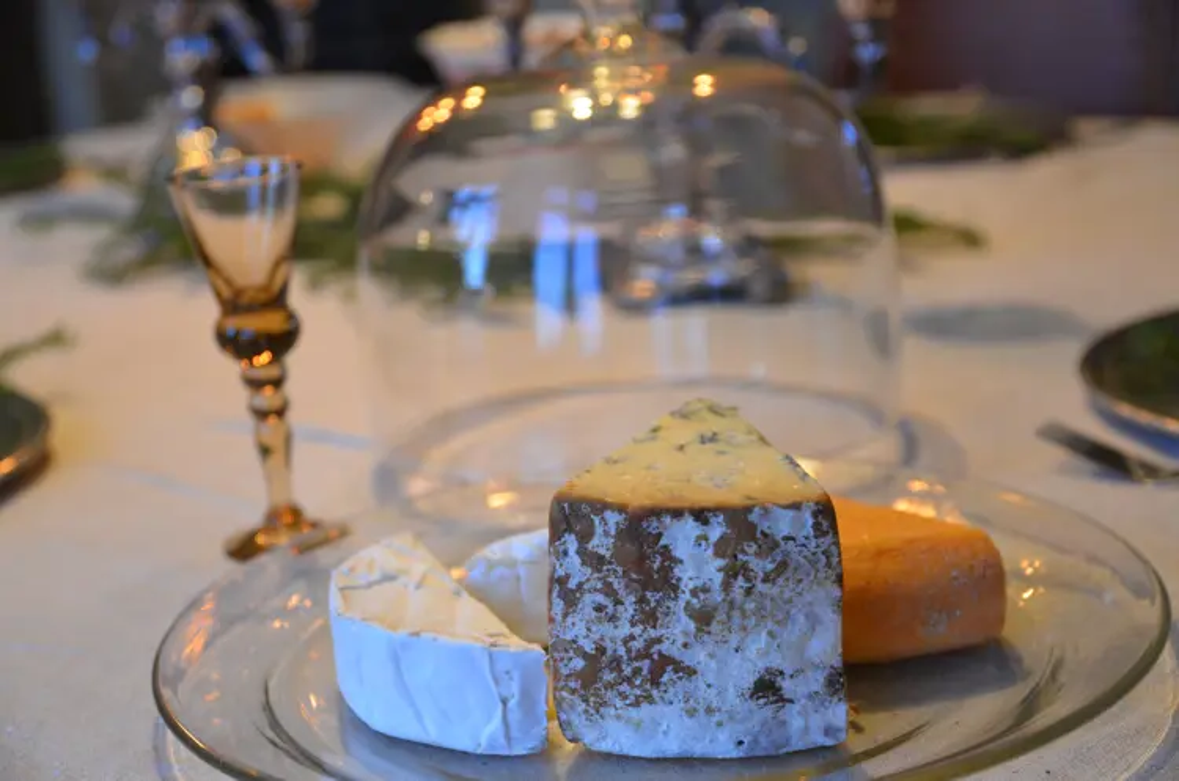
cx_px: 590
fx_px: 1961
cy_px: 390
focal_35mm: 60
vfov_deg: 22.5
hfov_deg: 33.5
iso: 900
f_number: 3.5
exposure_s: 1/30
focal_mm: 40
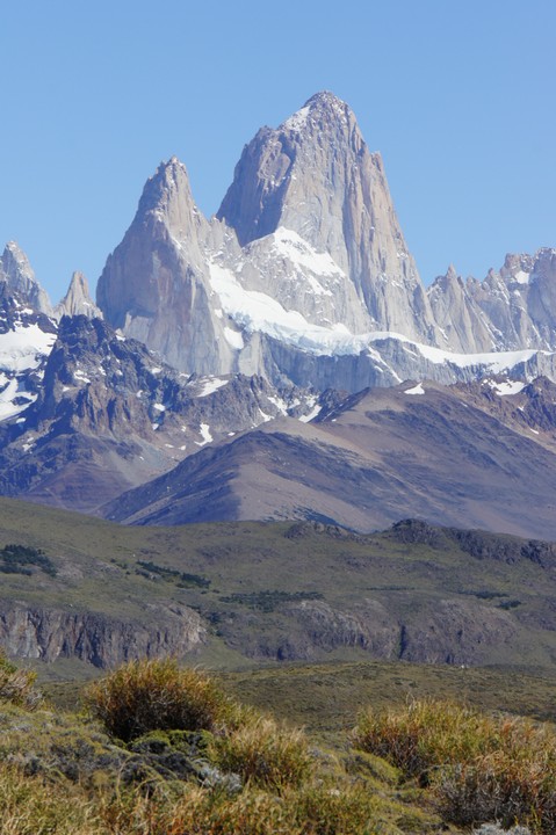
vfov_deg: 9.7
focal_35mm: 213
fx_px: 4941
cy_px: 418
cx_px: 278
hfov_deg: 6.4
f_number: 13
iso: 200
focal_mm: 142
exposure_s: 1/400
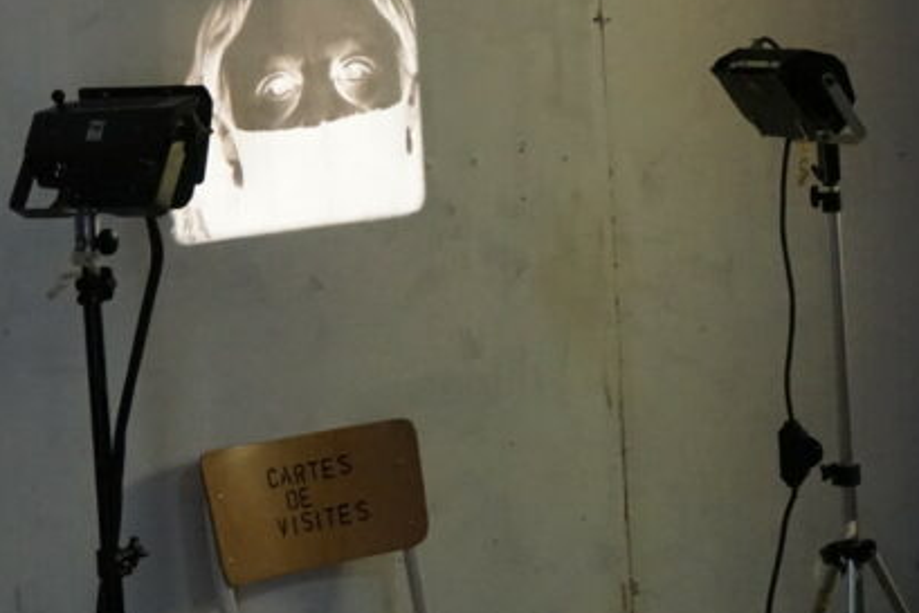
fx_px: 2937
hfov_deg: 17.8
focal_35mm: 115
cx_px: 580
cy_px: 228
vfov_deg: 11.9
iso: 6400
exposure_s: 1/160
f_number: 4.5
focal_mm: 47
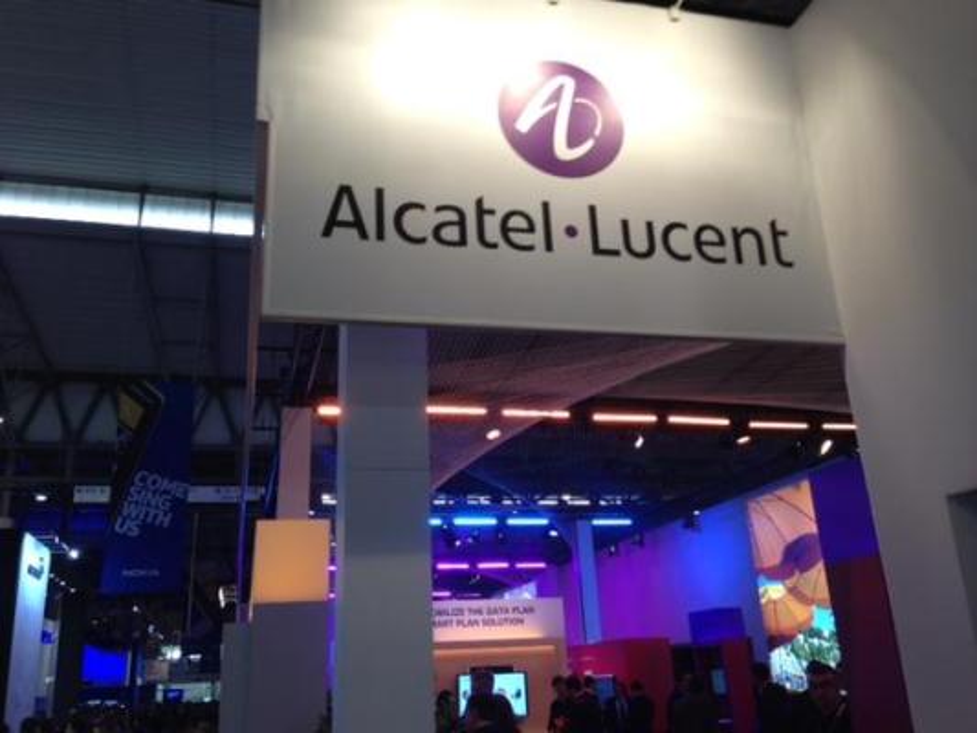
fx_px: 932
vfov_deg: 43.0
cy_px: 366
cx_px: 488
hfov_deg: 55.3
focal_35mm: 33
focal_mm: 4.13
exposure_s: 1/60
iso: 64
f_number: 2.4
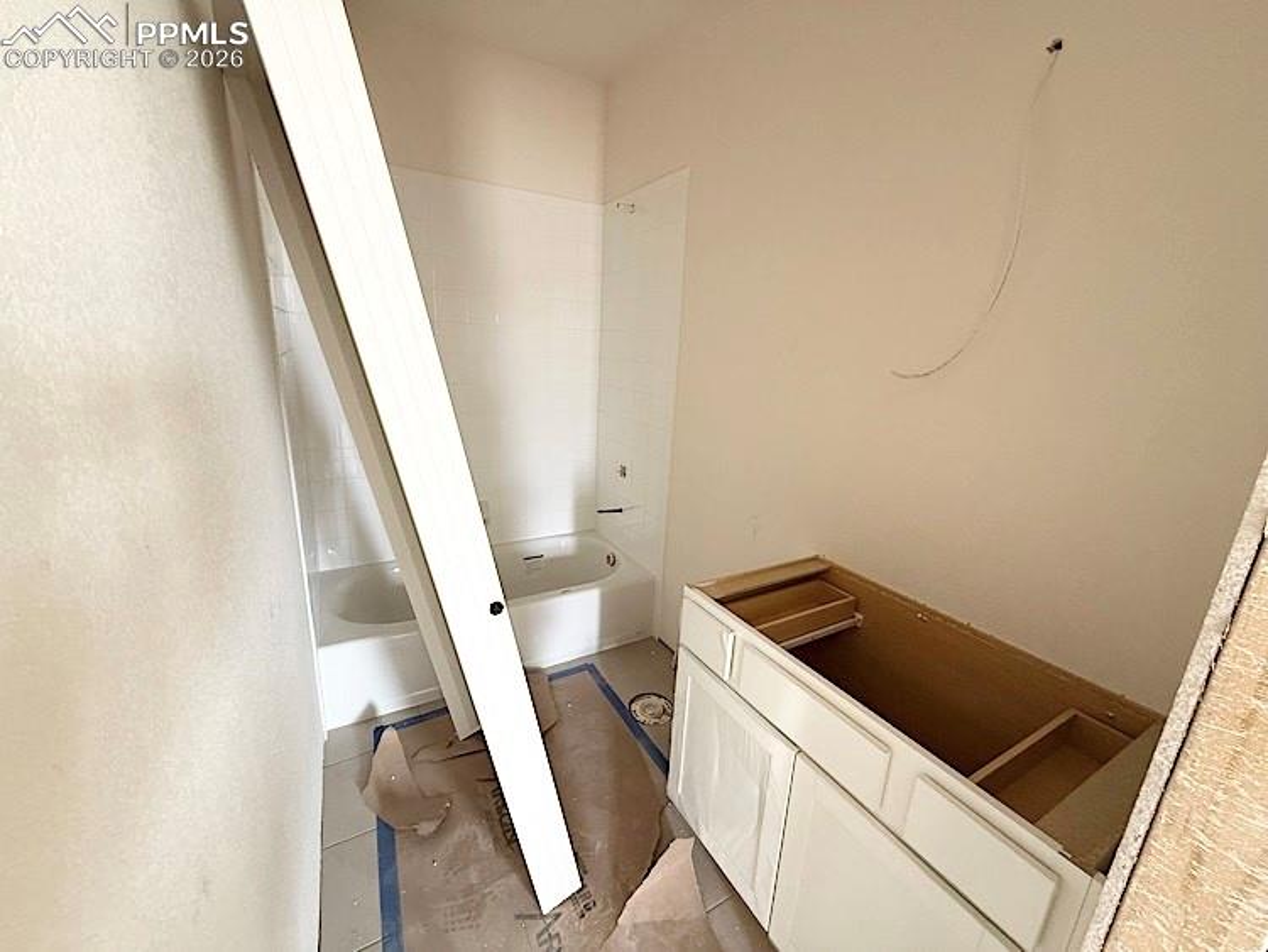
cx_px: 634
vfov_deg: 85.7
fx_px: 513
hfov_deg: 102.0
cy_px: 476
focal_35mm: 14
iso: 320
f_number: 2.2
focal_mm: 2.22
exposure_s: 1/65
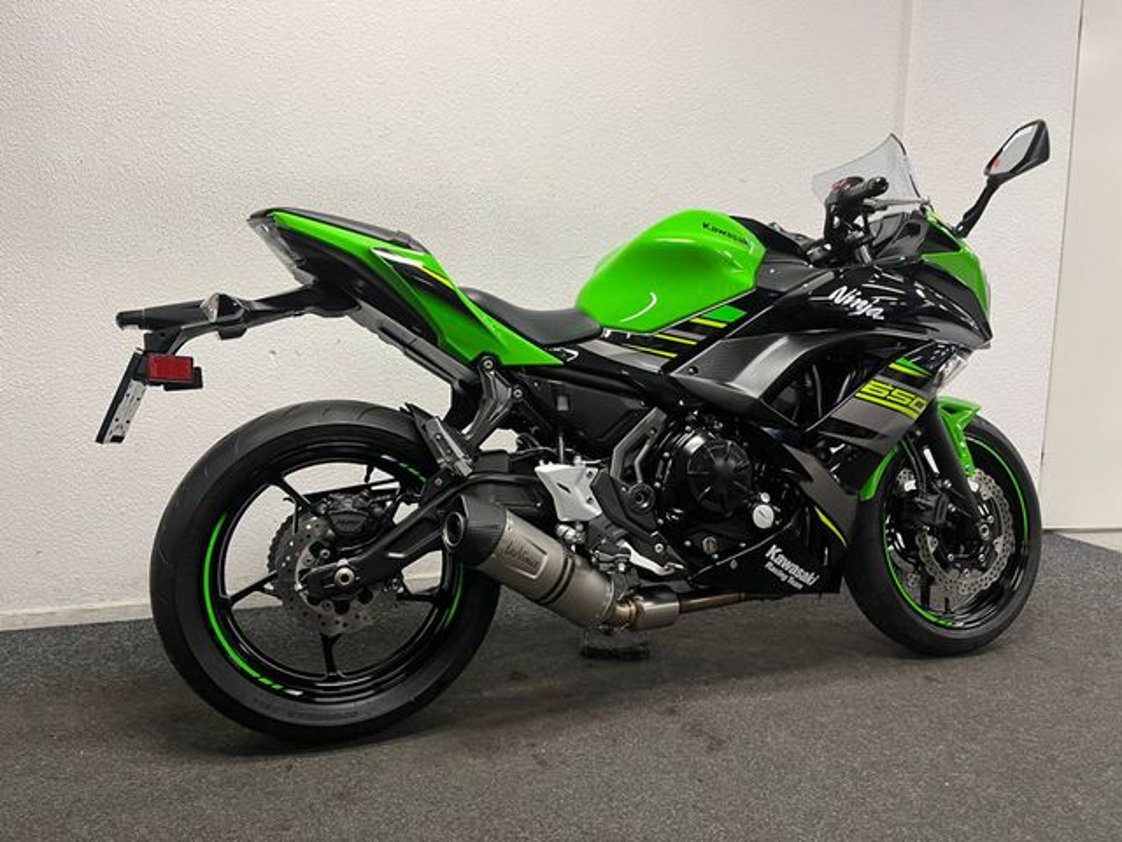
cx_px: 561
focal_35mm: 26
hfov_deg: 67.3
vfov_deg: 53.1
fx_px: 843
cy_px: 421
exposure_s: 1/50
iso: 80
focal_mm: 5.1
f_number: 1.6
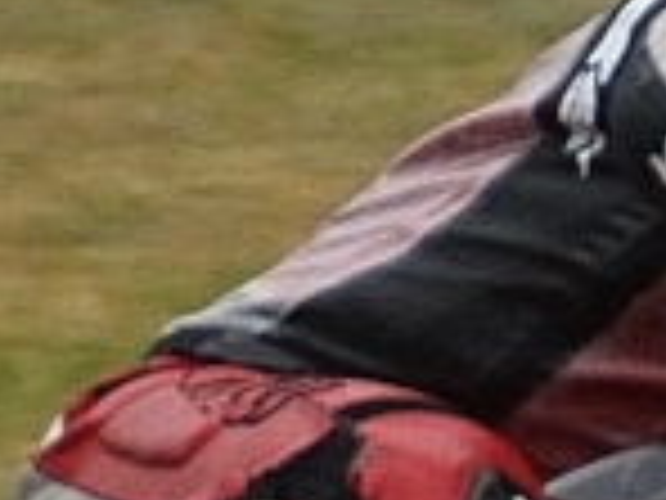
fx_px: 38306
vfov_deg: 0.7
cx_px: 1035
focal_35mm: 1991
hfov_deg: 1.0
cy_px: 529
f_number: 5.6
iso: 500
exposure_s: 1/800
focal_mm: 160
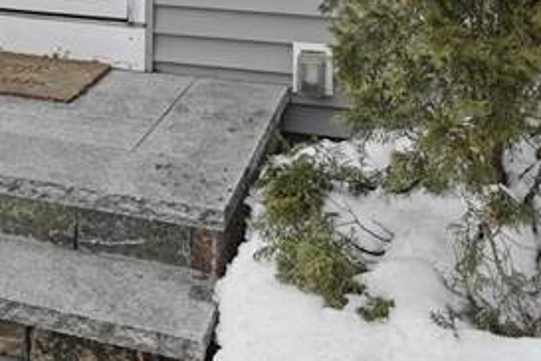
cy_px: -270
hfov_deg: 30.4
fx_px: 902
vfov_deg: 18.3
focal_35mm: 60
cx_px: -32
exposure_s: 1/2500
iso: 800
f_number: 8
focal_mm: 16
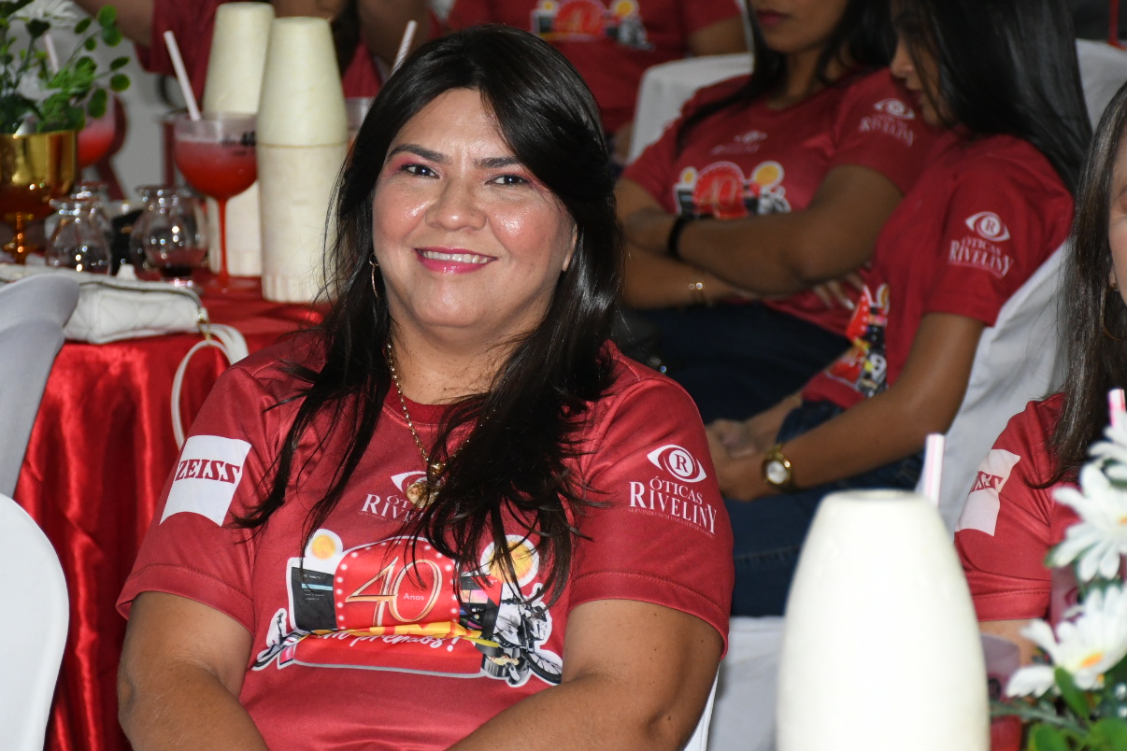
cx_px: 478
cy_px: 432
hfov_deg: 14.5
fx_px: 4414
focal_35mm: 141
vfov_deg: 9.7
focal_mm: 70
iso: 1600
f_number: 5
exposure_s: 1/125
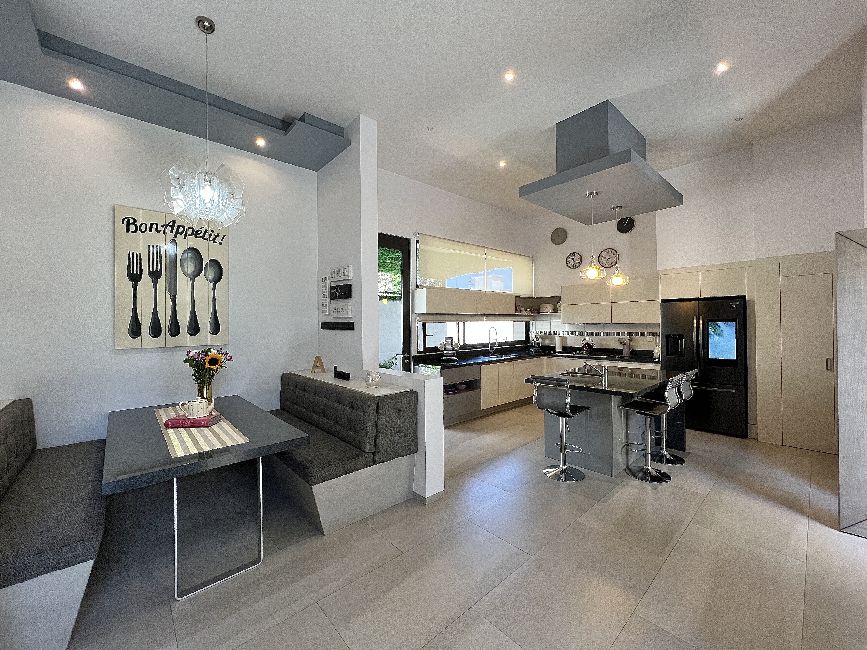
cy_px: 325
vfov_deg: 89.9
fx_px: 326
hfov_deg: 106.2
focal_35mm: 13
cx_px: 434
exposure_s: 1/120
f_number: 1.8
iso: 160
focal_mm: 1.57
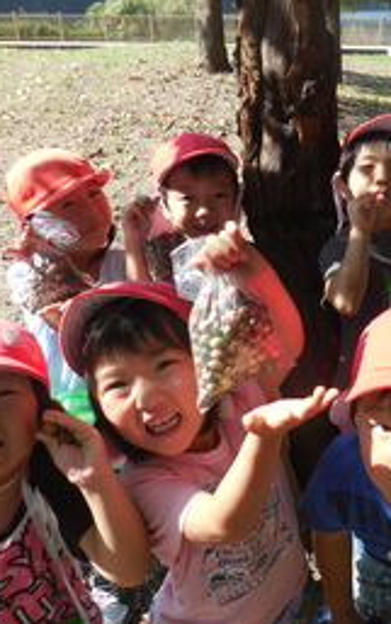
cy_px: 316
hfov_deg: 34.6
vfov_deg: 54.0
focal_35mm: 36
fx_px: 613
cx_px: 296
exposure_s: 1/400
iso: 125
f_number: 3.3
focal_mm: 4.5
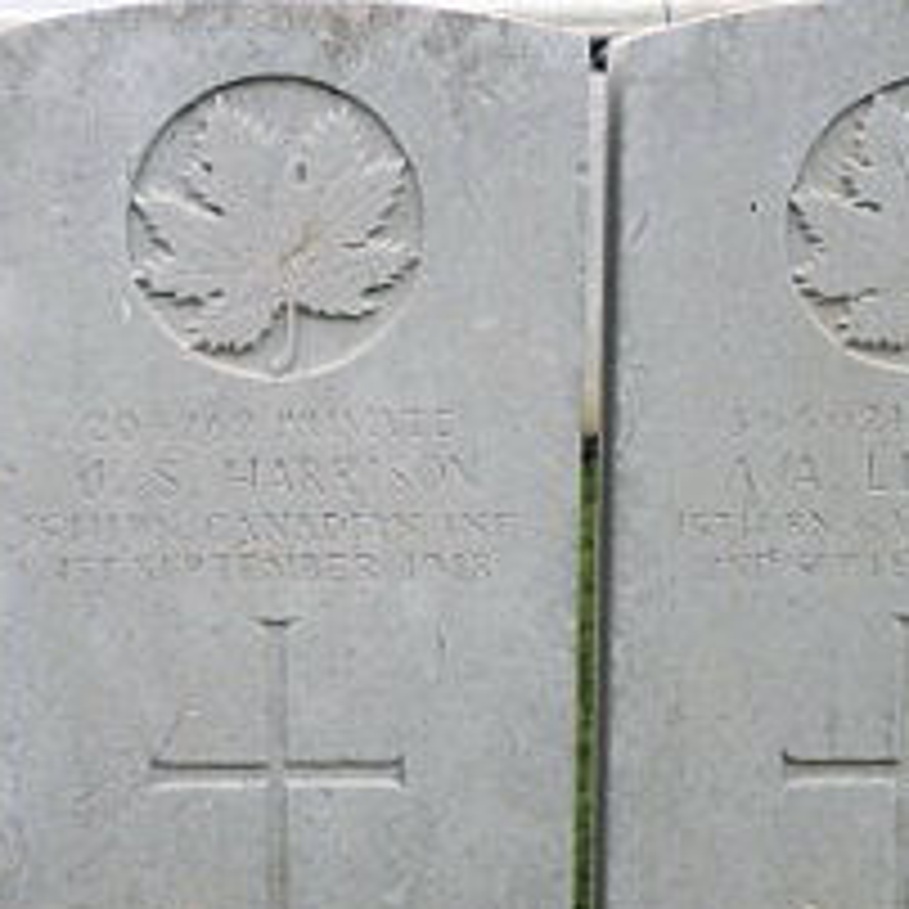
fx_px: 2674
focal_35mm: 90
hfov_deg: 19.2
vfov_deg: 19.3
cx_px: 248
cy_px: 576
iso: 64
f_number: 3.2
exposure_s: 1/107
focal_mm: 8.2
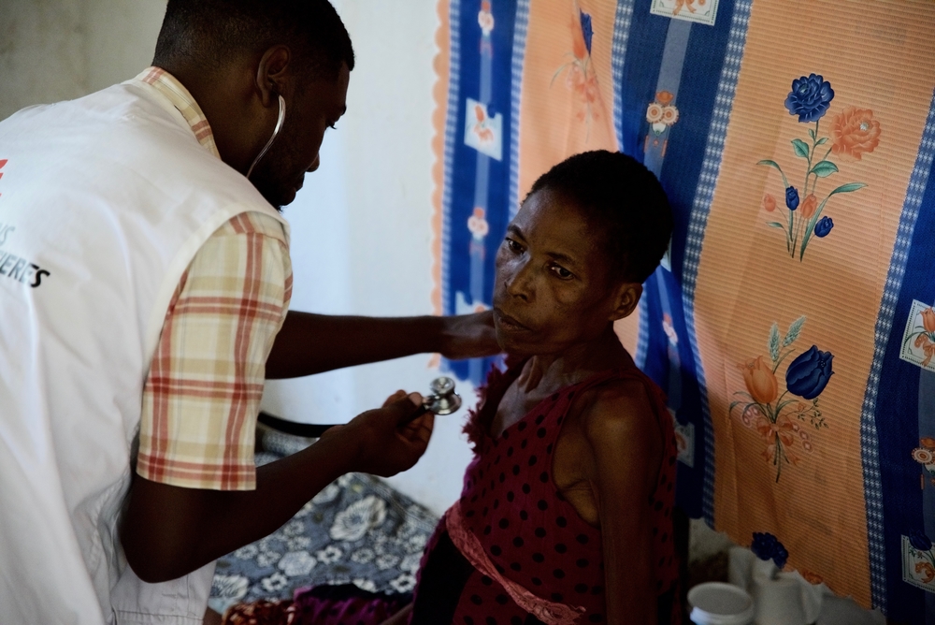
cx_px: 468
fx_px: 1819
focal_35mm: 70
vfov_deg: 19.5
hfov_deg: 28.8
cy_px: 312
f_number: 2.8
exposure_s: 1/40
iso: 1000
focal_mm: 70
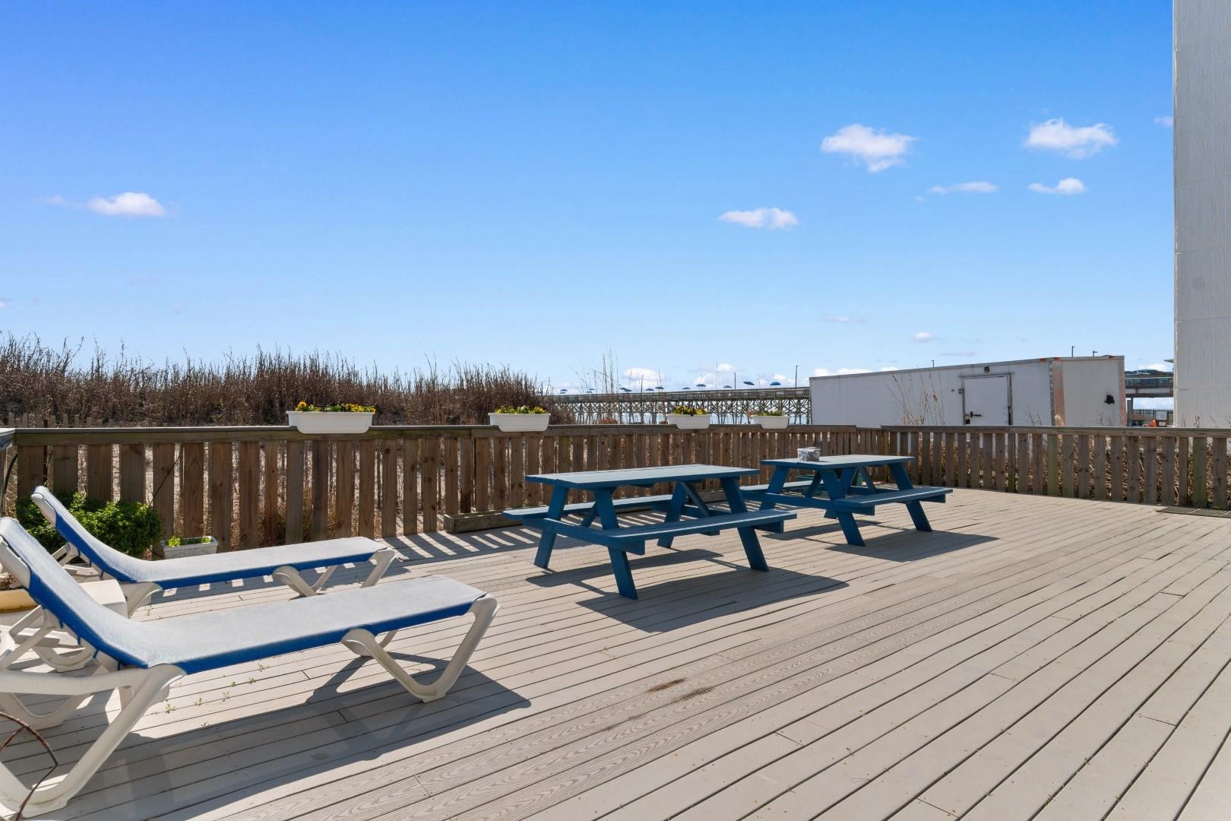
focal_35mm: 19
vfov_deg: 64.6
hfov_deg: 86.9
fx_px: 650
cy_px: 410
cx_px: 616
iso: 100
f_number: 8
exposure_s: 1/250
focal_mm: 13
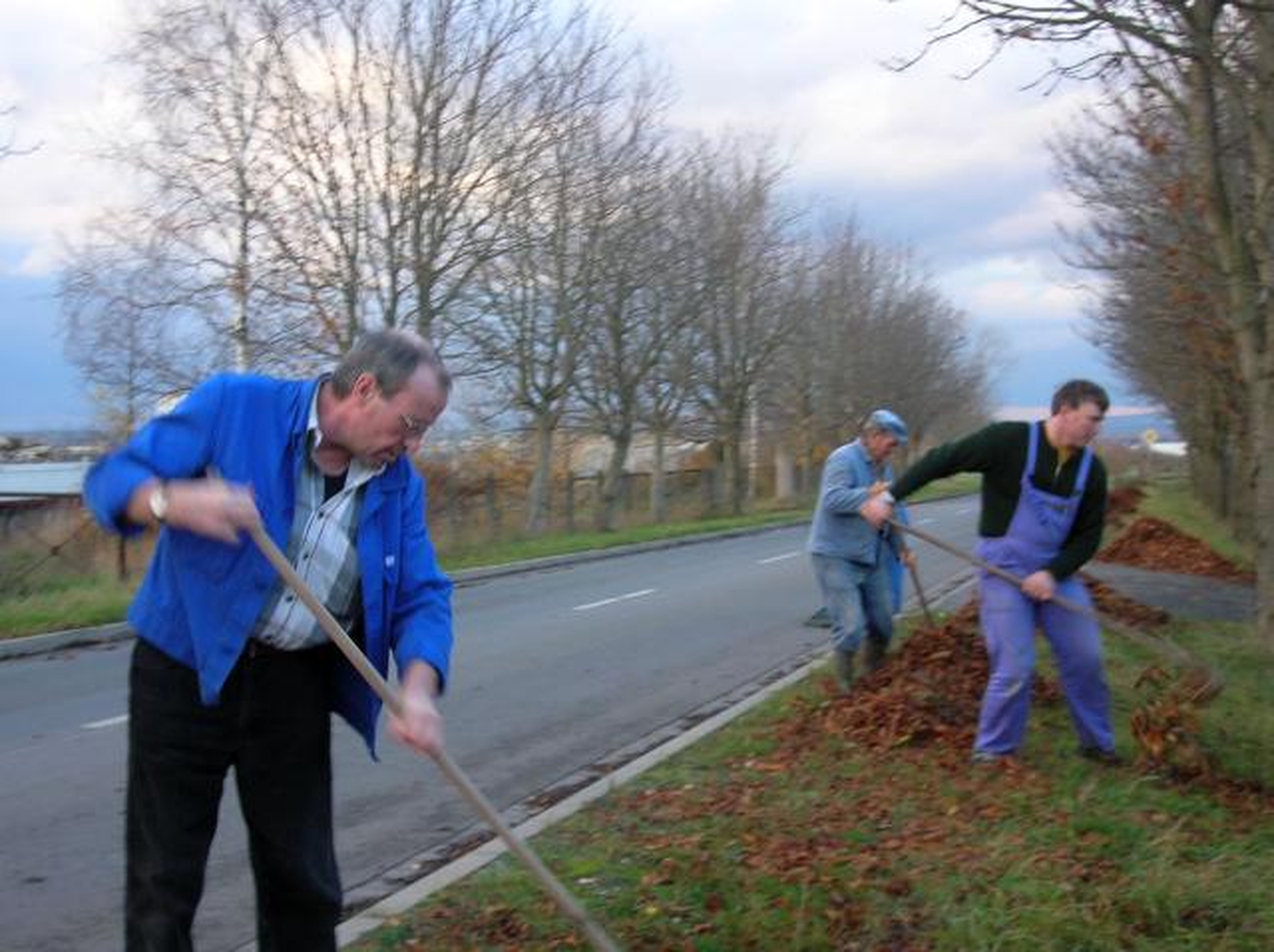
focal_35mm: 54
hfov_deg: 35.6
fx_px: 1984
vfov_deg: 27.0
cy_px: 476
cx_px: 637
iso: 50
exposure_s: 1/36.5
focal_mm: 9
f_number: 3.4
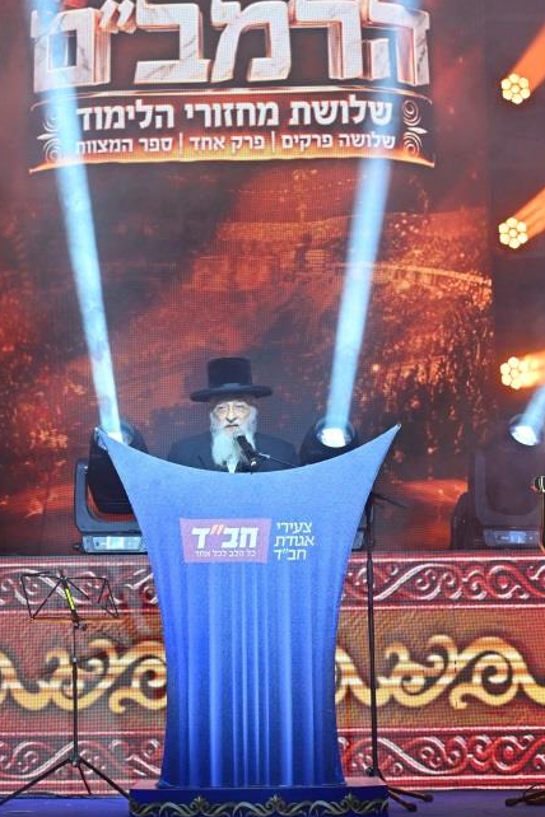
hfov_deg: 16.4
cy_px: 322
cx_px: 237
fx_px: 1885
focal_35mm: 83
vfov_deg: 24.4
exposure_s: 1/200
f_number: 4
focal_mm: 52
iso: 250
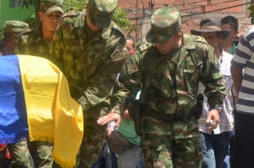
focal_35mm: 167
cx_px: 63
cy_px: 122
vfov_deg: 8.2
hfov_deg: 12.3
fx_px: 1175
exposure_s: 1/250
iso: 160
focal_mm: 52
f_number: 8
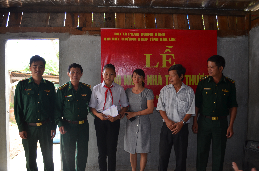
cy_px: 86
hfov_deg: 53.2
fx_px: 258
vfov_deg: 36.7
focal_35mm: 36
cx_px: 130
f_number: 4
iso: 400
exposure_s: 1/80
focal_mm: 24
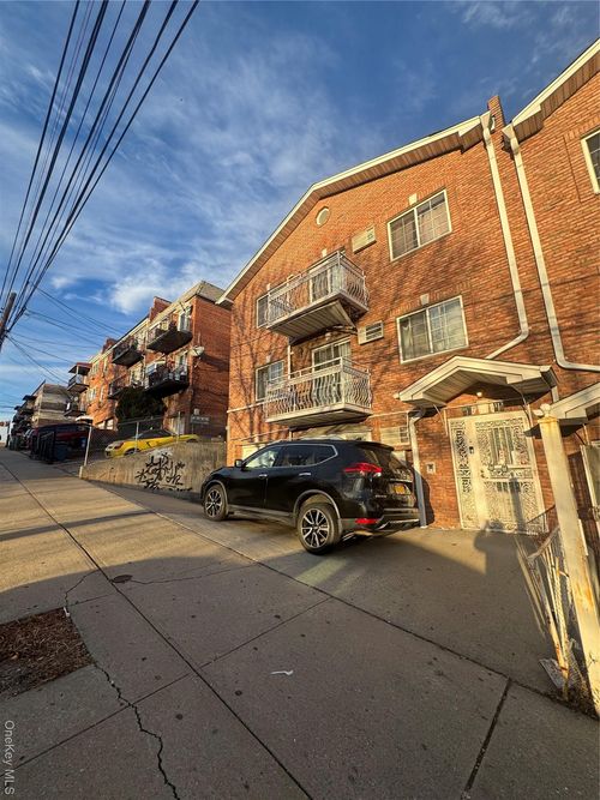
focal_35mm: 14
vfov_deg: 102.1
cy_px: 400
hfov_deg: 85.7
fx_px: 324
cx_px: 300
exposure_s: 1/756
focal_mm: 2.22
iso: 40
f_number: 2.2
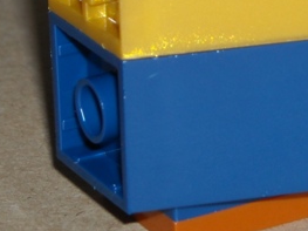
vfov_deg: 4.6
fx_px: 2837
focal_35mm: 319
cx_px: 310
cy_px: -36
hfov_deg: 6.2
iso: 64
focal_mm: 17.1
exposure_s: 1/125
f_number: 9.3
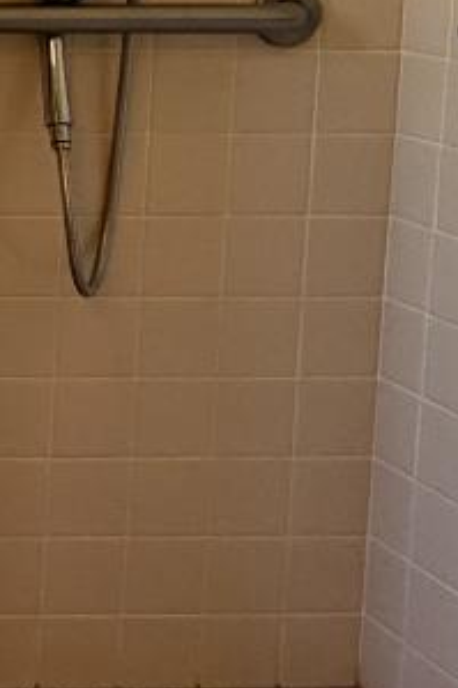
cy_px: -13
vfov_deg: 26.2
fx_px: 1395
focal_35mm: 73
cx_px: -633
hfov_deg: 13.6
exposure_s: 1/60
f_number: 2.2
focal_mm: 2.22
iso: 200
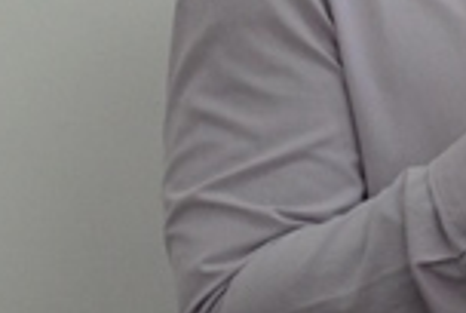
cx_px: 1232
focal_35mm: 229
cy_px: -3
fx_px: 2970
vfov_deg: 6.0
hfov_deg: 8.1
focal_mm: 34
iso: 2500
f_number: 5
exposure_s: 1/500
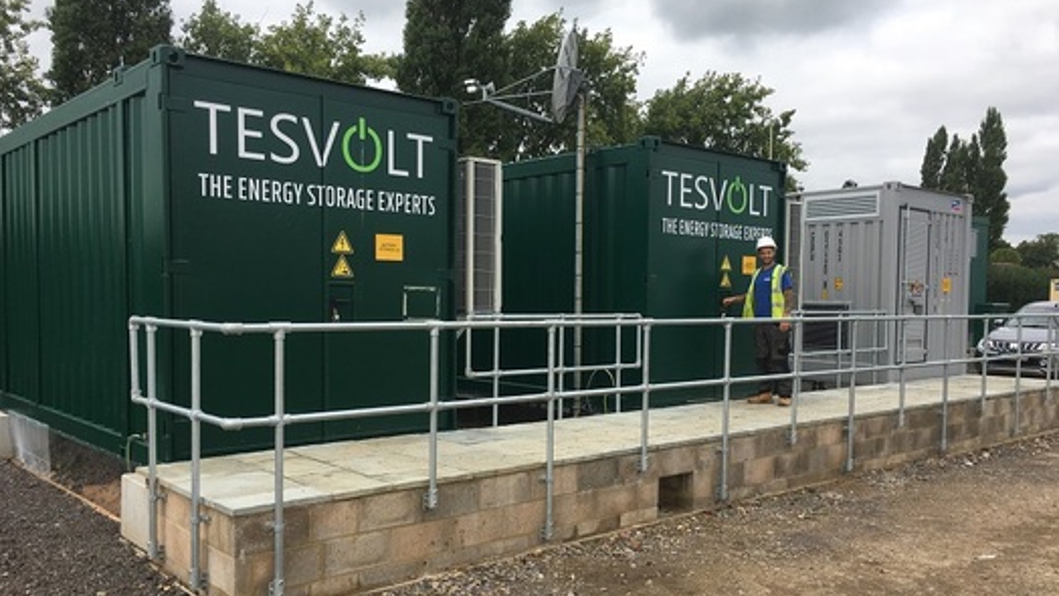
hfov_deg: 61.0
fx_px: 899
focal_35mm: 32
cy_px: 345
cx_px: 531
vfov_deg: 36.6
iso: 25
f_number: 2.2
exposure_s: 1/1083
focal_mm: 4.15
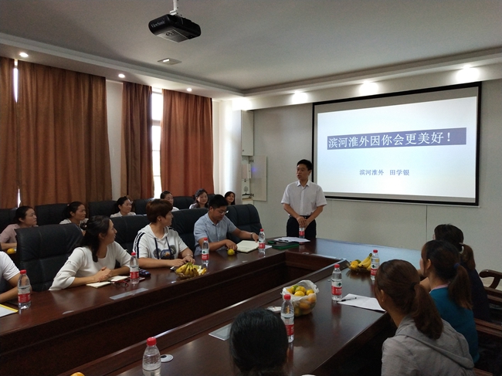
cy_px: 188
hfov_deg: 60.0
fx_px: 435
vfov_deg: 46.8
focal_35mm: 30
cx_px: 251
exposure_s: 1/50
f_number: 1.8
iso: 150
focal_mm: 3.95
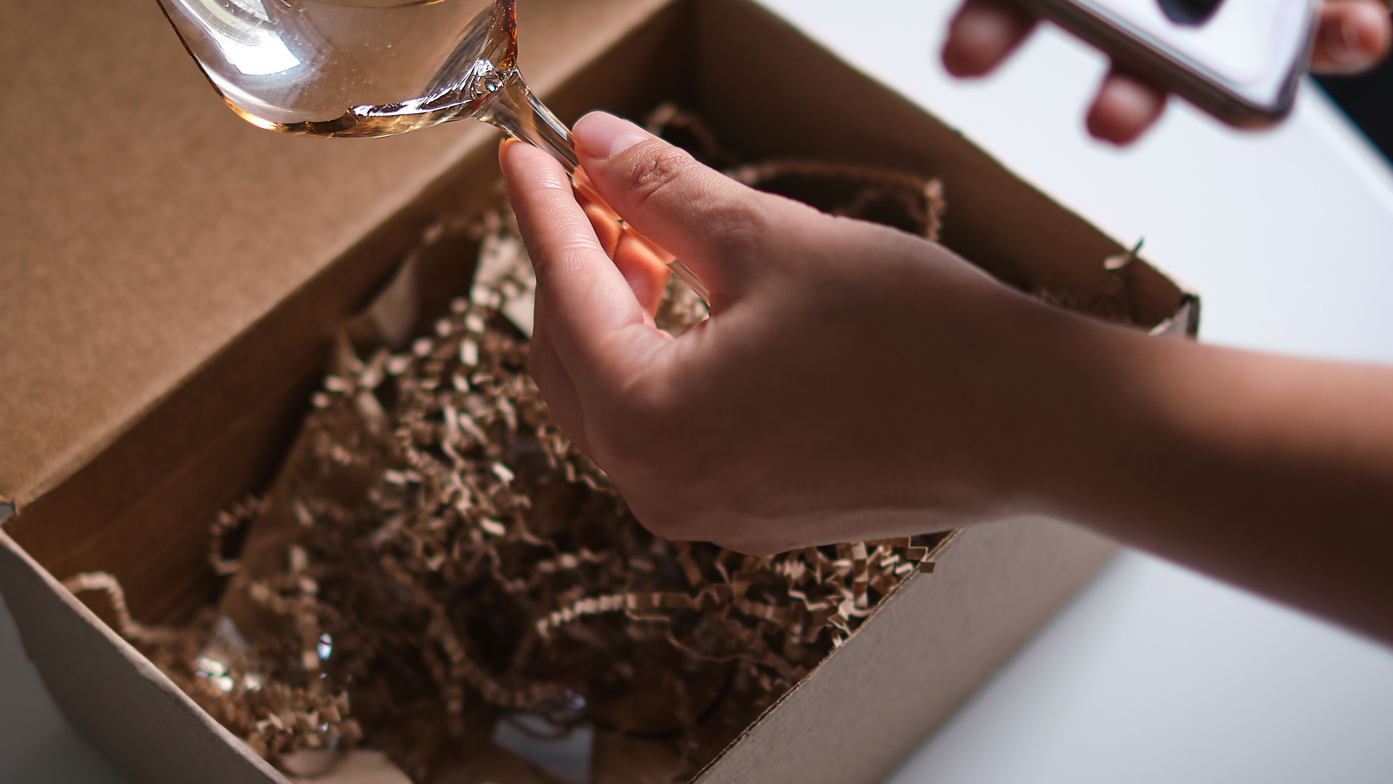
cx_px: 652
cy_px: 428
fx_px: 3103
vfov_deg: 14.4
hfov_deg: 25.3
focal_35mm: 84
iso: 160
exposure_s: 1/125
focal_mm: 35
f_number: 1.4
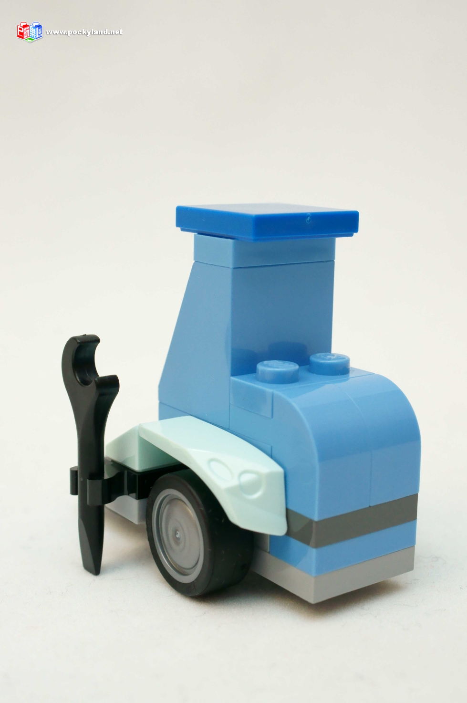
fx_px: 877
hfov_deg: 29.8
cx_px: 234
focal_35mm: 45
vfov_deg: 43.6
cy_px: 352
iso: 800
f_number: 10
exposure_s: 1/60
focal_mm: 30
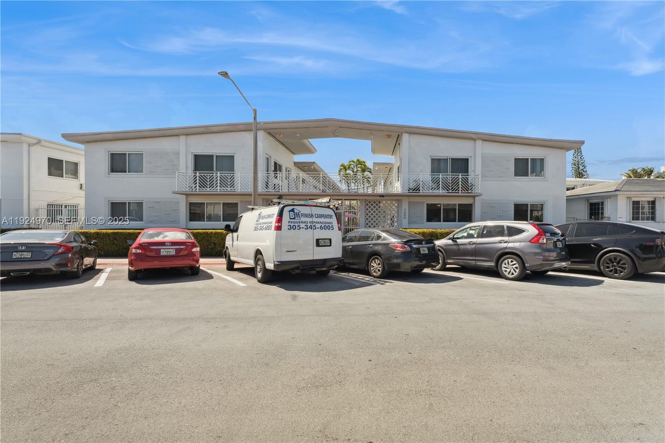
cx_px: 332
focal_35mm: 14
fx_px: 259
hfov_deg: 104.3
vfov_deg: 81.2
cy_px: 222
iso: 200
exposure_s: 1/500
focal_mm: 14
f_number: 10
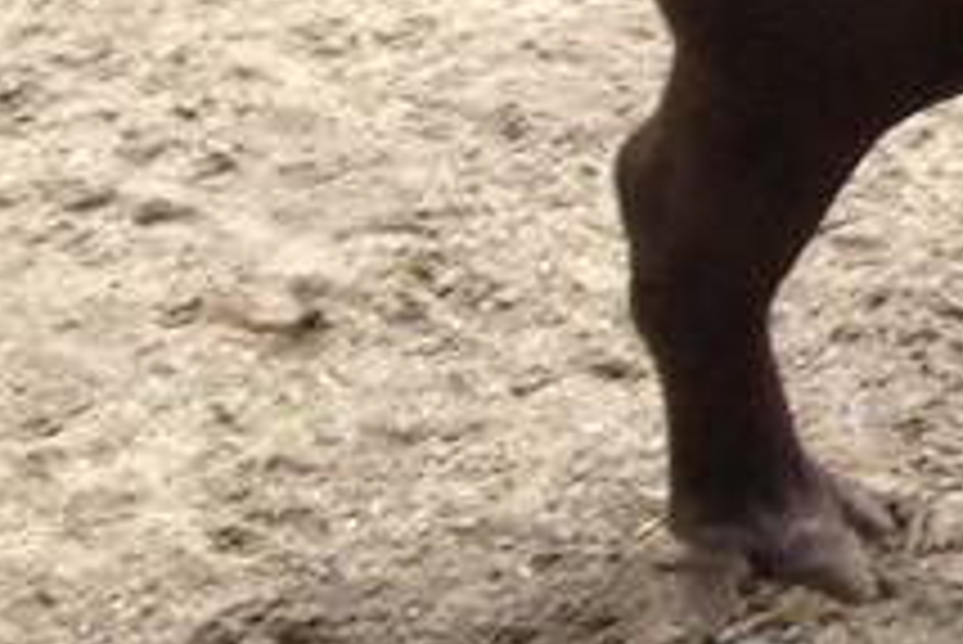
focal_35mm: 272
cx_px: 3303
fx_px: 7281
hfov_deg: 6.6
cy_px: 9
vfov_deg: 5.1
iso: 50
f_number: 2.4
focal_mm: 4.28
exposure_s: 1/415
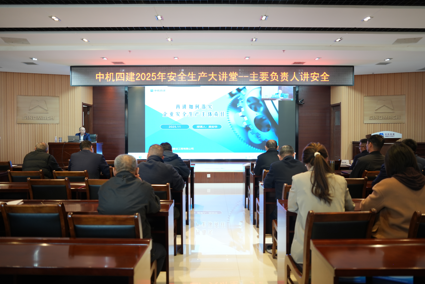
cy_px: 142
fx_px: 331
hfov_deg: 65.5
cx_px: 212
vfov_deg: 46.4
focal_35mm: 28
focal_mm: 28
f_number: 2.8
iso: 500
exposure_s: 1/30
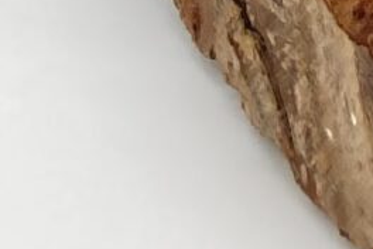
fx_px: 2922
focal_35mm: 282
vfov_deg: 4.0
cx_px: 983
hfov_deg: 6.8
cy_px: -1278
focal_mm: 3.99
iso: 50
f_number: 1.8
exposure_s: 1/121
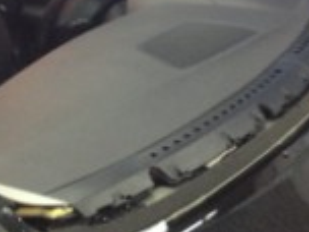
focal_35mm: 92
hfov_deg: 20.8
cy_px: 47
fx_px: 821
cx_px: 24
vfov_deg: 16.0
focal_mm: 4.28
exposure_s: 1/20
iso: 250
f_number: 2.4
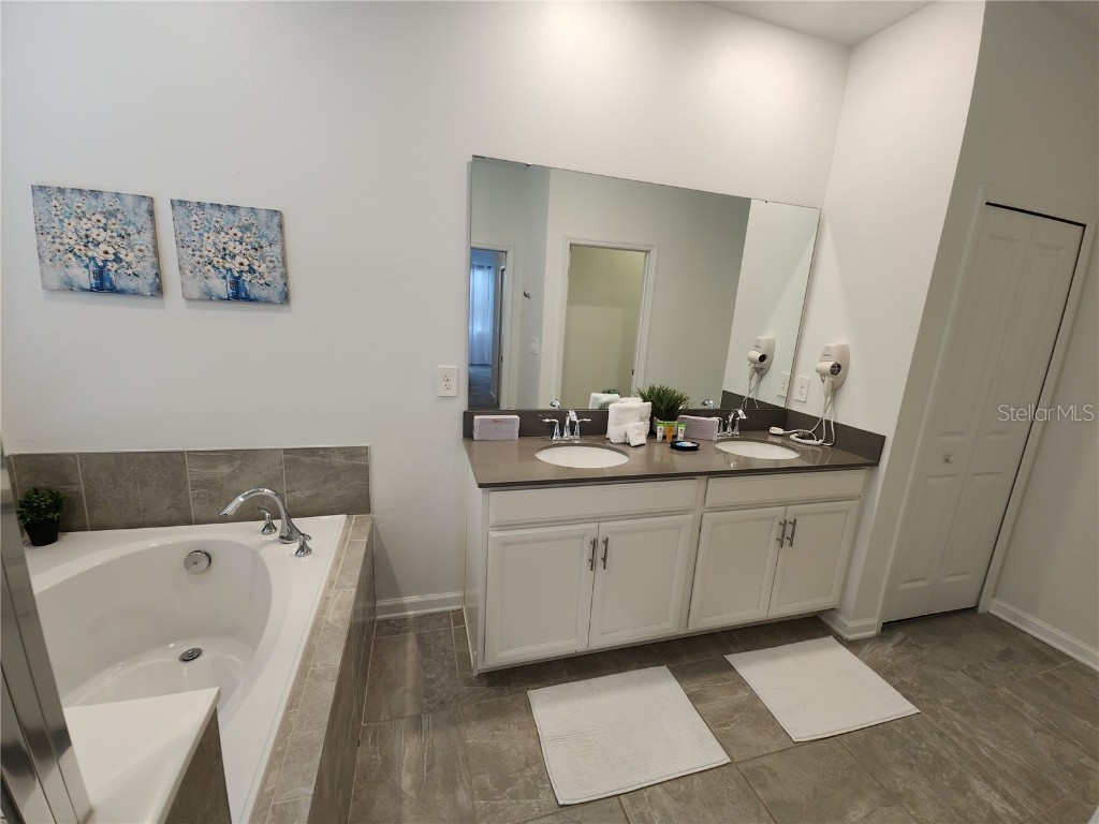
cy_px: 412
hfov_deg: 106.2
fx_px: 413
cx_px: 550
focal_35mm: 13
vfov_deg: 89.9
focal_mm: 2.2
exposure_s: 1/60
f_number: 2.2
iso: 100
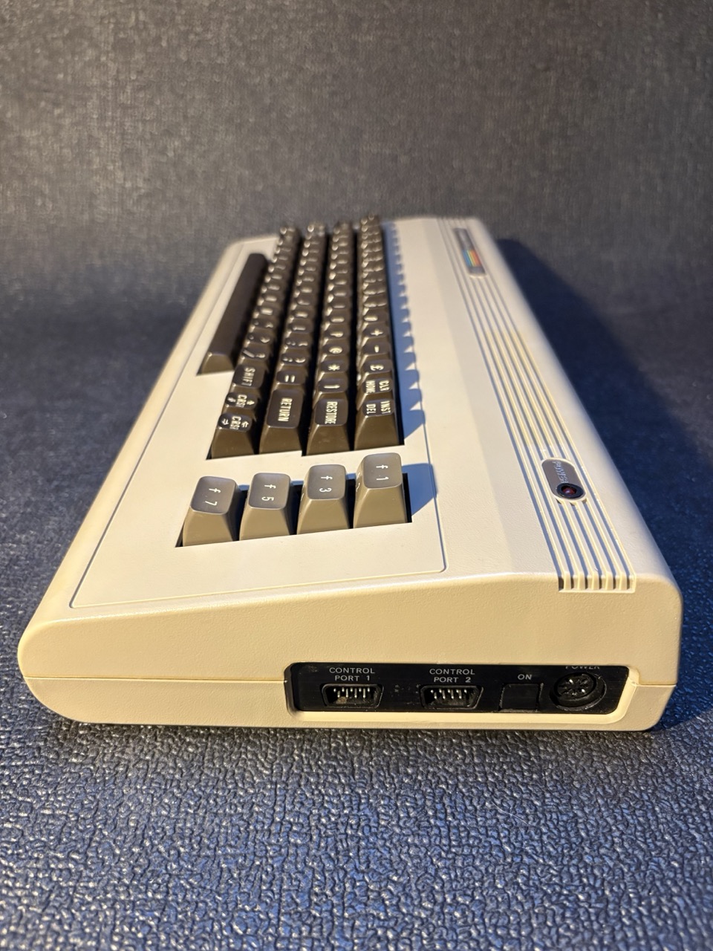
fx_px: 714
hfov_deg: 53.1
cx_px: 356
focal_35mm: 26
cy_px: 476
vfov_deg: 67.3
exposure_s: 1/59
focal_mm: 5.96
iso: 400
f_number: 1.6
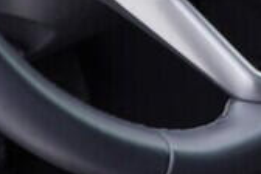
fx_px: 1595
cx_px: 354
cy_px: -97
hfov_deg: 9.2
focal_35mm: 220
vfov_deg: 6.2
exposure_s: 1/40
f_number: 2.8
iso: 160
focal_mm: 24
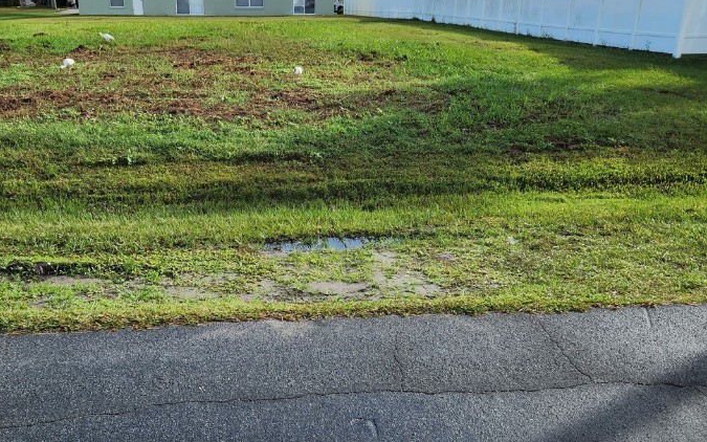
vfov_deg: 34.3
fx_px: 713
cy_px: 274
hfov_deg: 52.4
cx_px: 281
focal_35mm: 37
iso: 20
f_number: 1.8
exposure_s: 1/857
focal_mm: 5.4
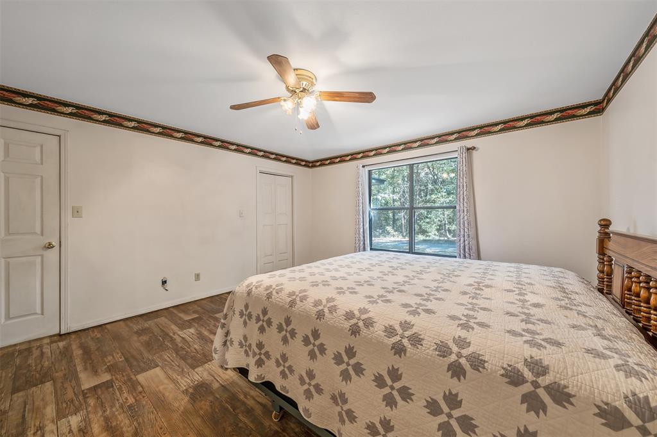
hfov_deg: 108.3
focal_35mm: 13
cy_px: 218
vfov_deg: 85.4
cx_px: 328
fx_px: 237
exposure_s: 1/5
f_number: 8
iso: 800
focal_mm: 13
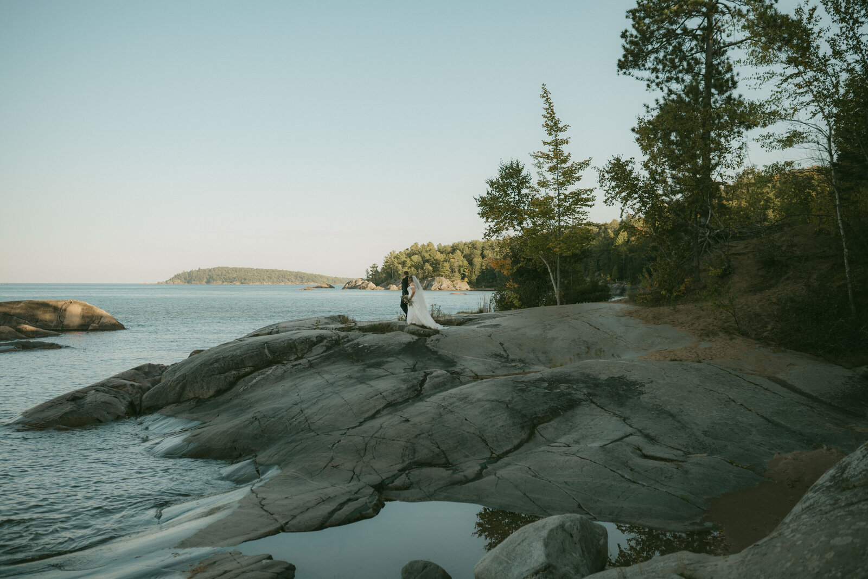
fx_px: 844
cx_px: 434
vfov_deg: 37.9
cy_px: 290
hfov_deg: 54.4
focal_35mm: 35
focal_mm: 35
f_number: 2.5
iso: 125
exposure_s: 1/800
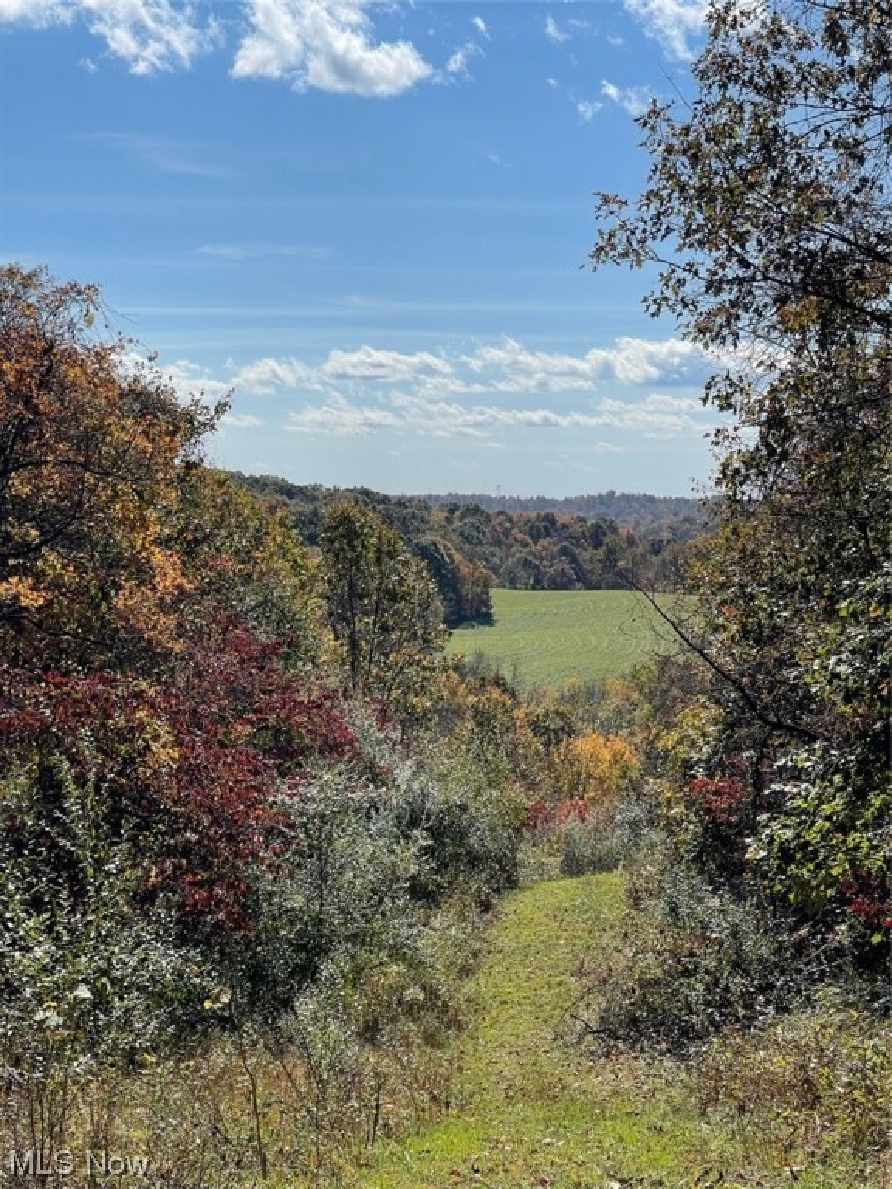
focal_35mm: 64
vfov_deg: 30.3
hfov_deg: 22.9
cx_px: 446
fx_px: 2199
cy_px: 594
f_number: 2.2
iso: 20
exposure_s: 1/2421
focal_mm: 7.5
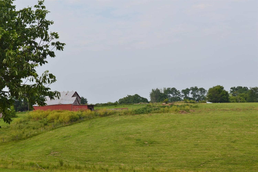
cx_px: 129
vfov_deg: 20.6
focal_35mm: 66
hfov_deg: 30.5
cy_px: 86
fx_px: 473
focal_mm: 44
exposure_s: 1/320
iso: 400
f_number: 11
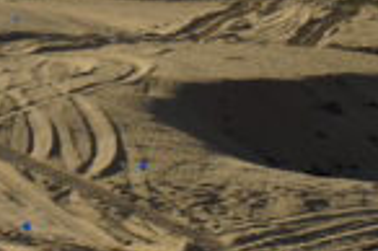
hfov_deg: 4.7
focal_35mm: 421
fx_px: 4416
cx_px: 1212
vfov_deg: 3.3
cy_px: 18
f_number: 13
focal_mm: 40
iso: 100
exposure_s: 1/200
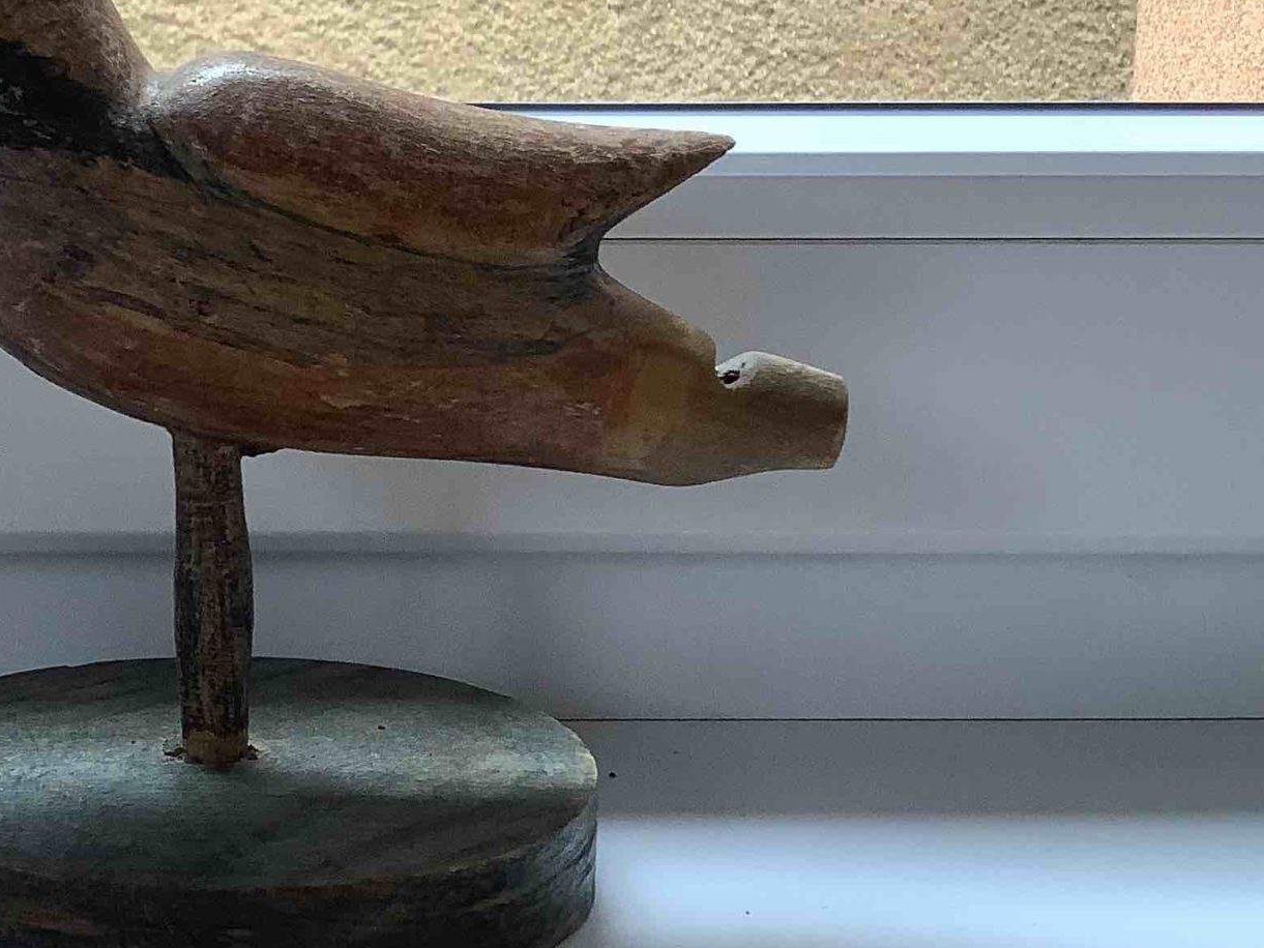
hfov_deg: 28.9
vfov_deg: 22.6
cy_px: 411
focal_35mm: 65
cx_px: 188
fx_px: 2374
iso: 64
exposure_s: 1/120
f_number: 2.4
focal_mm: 3.3
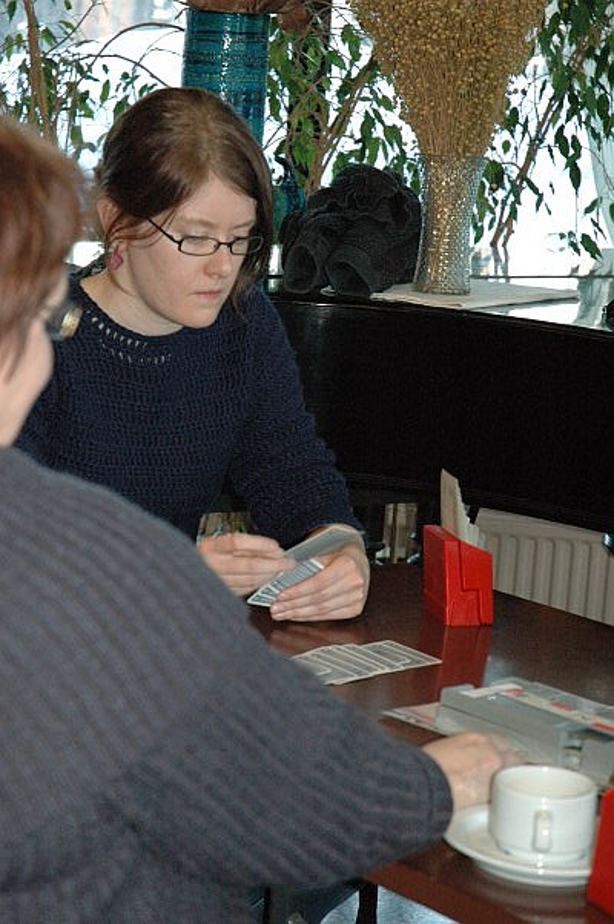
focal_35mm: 90
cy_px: 462
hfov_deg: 15.2
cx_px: 307
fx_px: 2308
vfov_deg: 22.6
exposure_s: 1/60
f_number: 5
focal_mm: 60
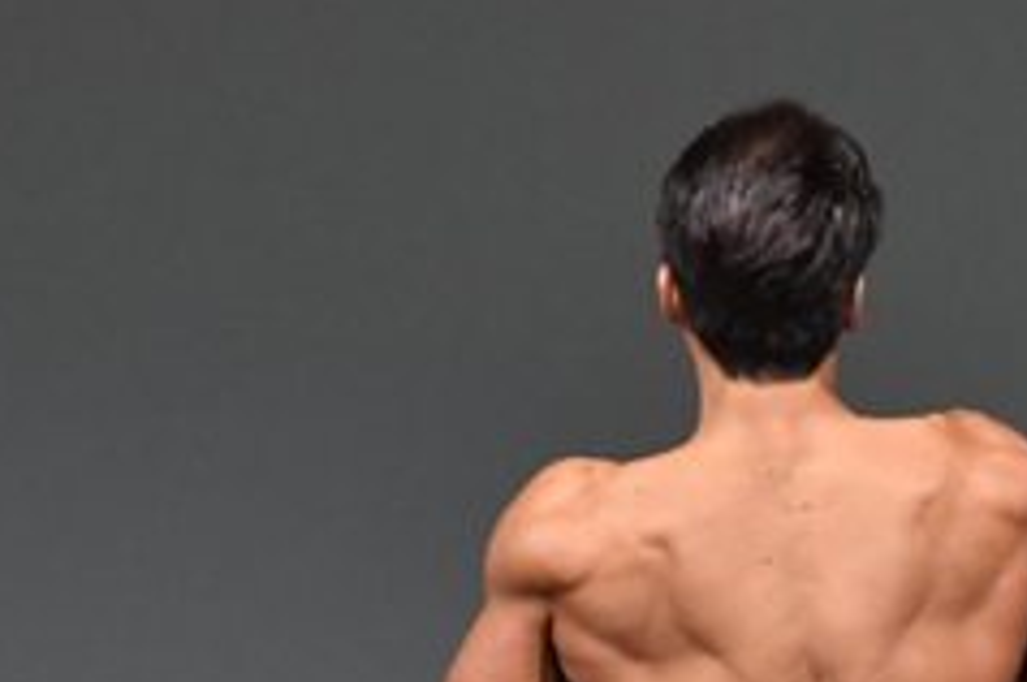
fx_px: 34785
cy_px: 993
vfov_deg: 1.1
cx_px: 1064
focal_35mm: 1221
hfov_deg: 1.7
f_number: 5.6
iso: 5000
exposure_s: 1/400
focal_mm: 250
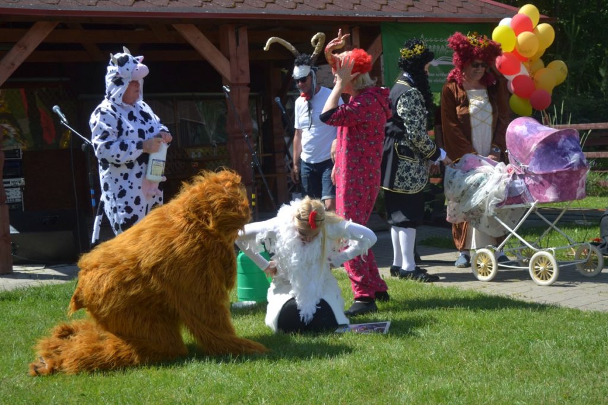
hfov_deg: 33.4
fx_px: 1013
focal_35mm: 60
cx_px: 304
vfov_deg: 22.6
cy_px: 202
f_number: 5.3
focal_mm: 40
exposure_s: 1/400
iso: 100
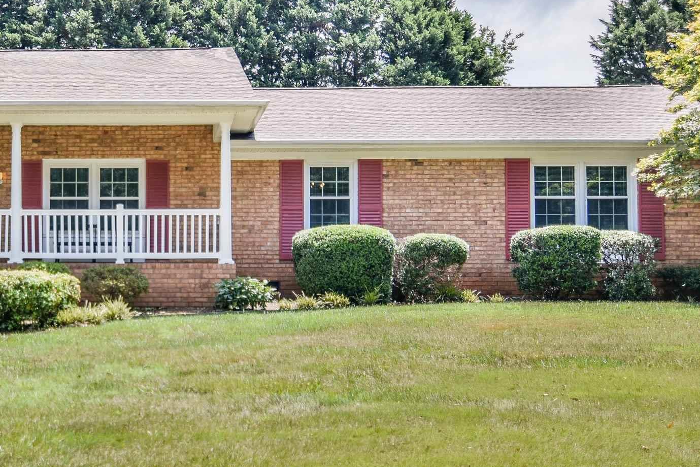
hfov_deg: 37.4
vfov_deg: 26.9
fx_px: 975
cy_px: 278
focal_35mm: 50
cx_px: 97
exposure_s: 1/1000
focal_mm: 15
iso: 160
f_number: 3.2
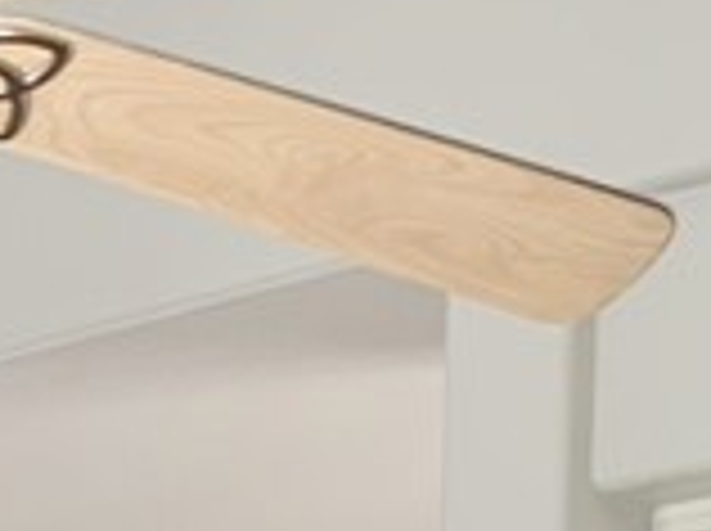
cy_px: 1544
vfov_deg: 7.7
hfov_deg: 11.2
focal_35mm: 169
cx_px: -418
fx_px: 3466
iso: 80
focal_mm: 4.25
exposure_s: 1/121
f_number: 1.8
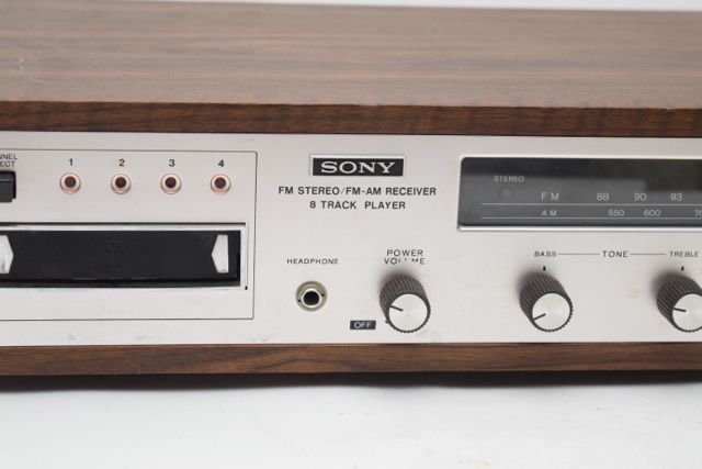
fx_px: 1609
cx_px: 351
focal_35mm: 82
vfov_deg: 16.6
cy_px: 234
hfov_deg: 24.6
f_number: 5.6
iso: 1600
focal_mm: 55
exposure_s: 1/125
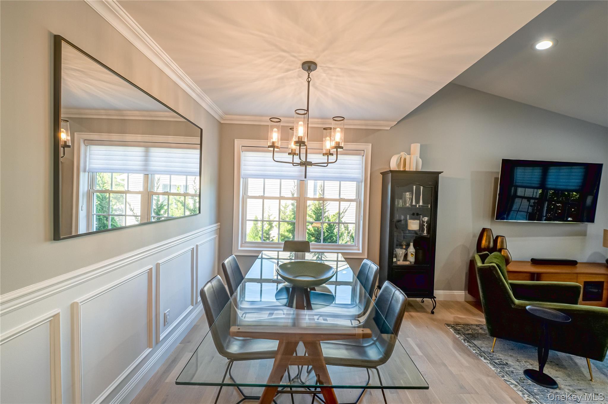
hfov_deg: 104.3
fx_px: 236
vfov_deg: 81.1
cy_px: 202
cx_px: 304
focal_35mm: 14
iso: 400
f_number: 8
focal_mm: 14
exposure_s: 1/125
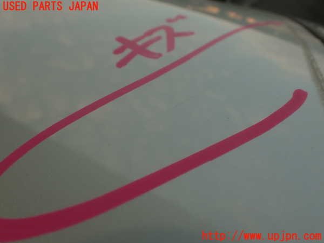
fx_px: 300
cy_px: 122
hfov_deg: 56.8
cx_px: 162
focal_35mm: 32
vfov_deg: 44.2
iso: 100
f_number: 3.2
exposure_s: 1/200
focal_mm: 5.79
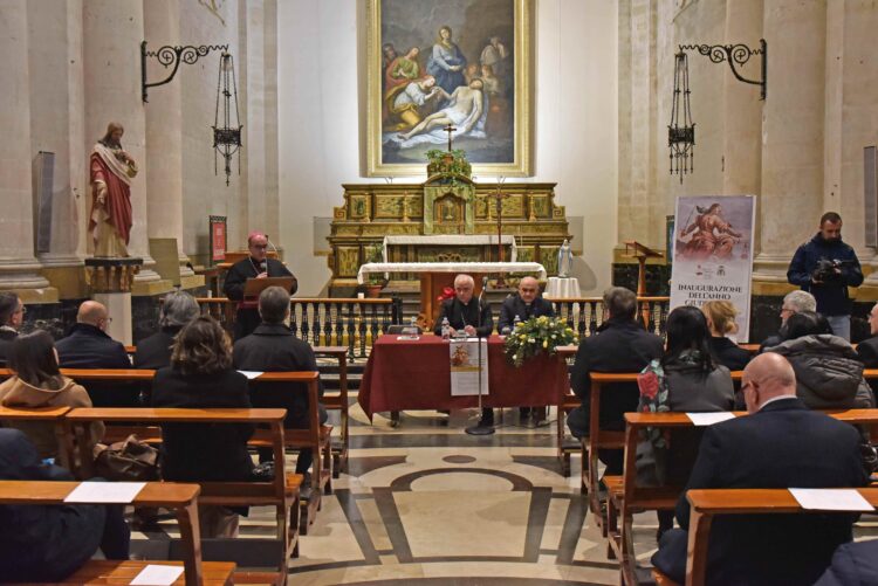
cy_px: 293
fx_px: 854
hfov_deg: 54.4
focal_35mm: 35
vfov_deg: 37.9
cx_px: 439
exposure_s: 1/100
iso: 4000
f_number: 5.6
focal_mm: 35
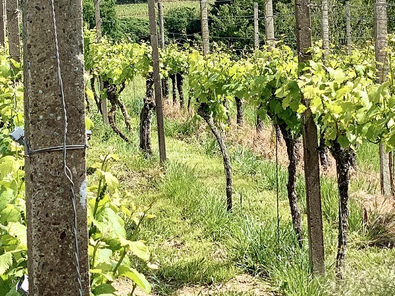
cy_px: -42
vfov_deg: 11.4
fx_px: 1461
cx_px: -57
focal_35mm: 128
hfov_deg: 15.0
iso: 16
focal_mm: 6
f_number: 2.4
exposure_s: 1/1410
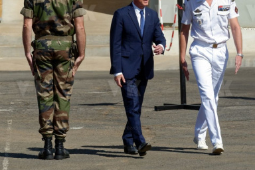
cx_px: 124
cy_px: 28
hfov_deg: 4.4
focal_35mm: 468
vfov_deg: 2.9
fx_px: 3315
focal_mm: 200
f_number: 8
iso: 200
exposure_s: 1/800
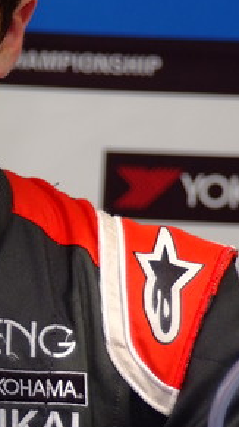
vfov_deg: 5.3
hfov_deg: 2.9
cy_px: 132
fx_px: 4634
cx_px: -122
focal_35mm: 410
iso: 400
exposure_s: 1/250
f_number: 5.6
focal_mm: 105
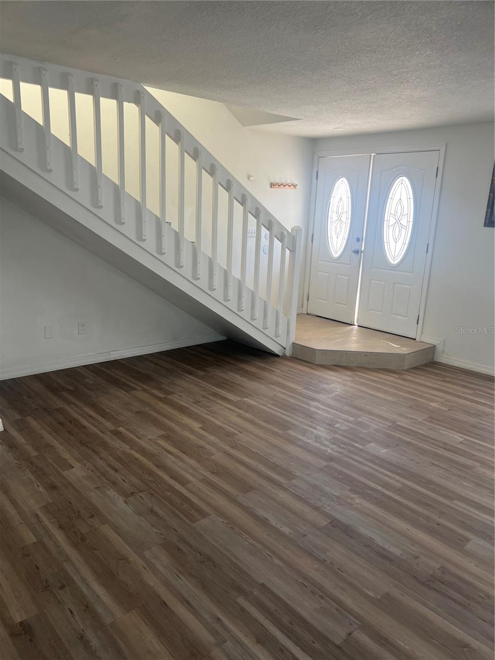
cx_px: 248
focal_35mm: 26
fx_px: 496
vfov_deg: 67.3
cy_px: 330
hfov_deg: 53.1
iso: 64
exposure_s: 1/121
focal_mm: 5.7
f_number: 1.5
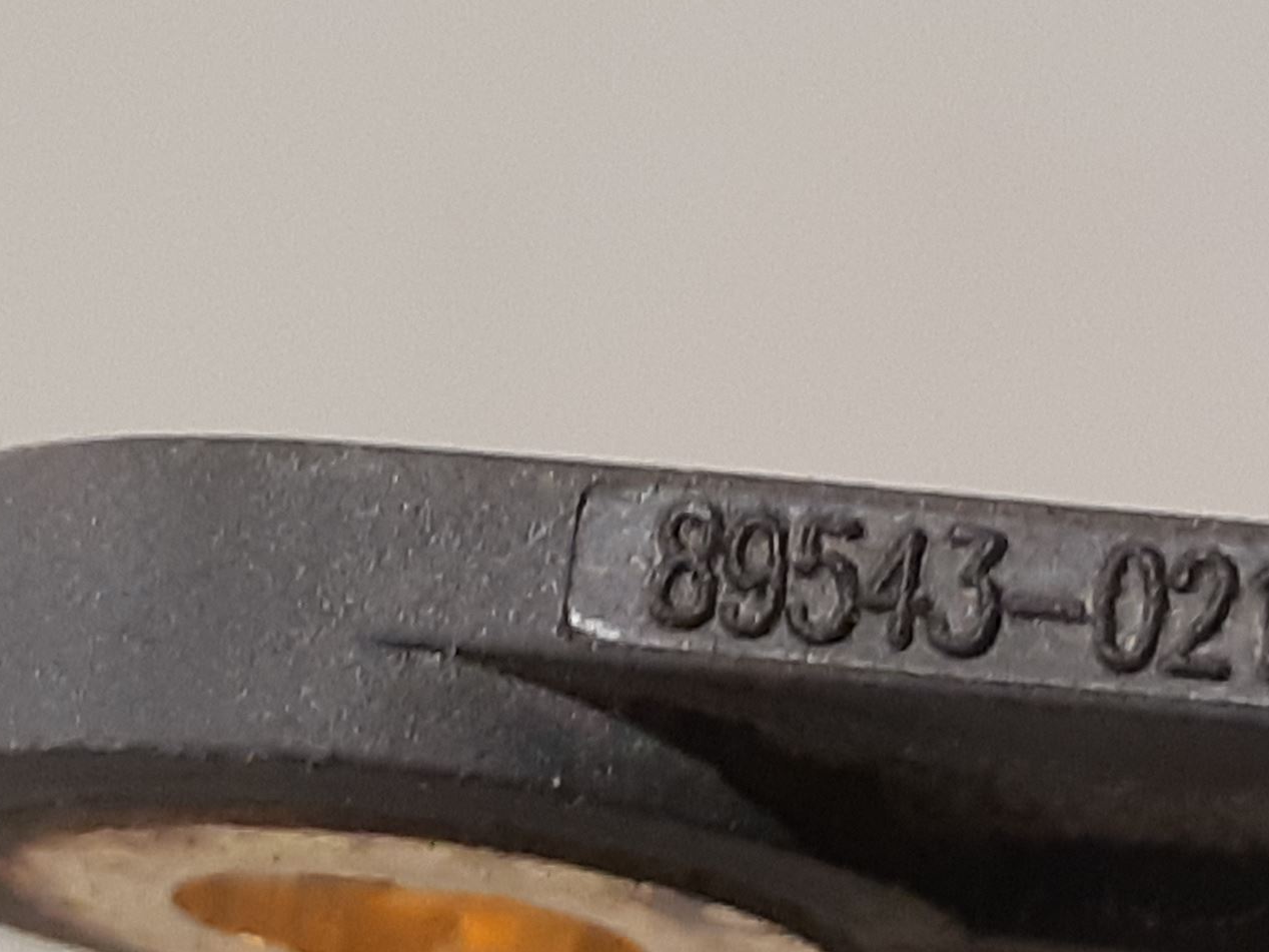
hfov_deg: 43.8
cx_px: 900
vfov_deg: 34.3
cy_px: 456
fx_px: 1540
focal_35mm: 42
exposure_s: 1/50
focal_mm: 3.93
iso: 200
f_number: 1.7
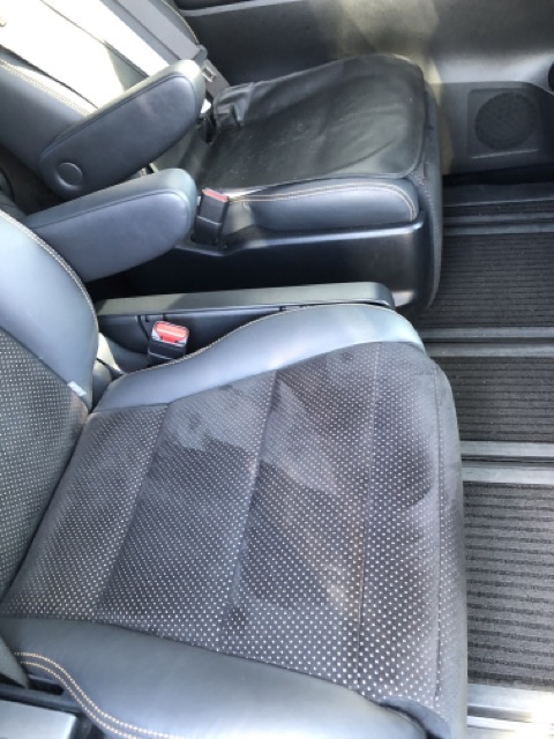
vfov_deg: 63.4
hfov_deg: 49.7
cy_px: 370
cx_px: 277
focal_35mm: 28
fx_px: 597
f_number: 1.8
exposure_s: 1/13
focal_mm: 3.99
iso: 100
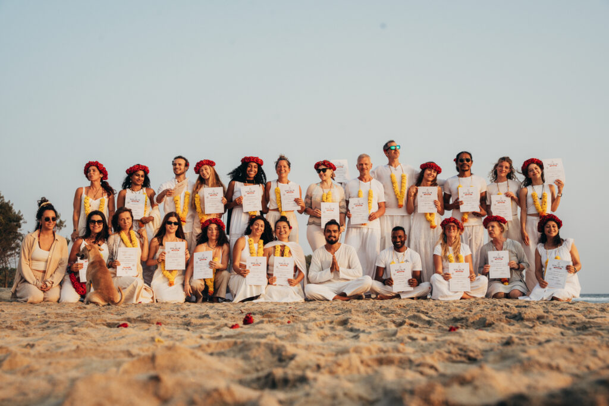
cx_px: 304
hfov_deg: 41.3
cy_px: 203
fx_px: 809
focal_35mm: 48
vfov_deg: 28.2
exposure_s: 1/160
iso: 200
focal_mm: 47.8
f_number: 8
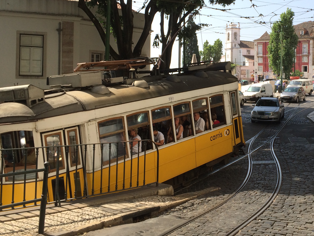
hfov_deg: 41.2
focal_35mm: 45
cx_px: 224
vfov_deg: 31.9
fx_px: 408
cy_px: 76
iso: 32
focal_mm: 4.15
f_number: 2.2
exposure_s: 1/1208
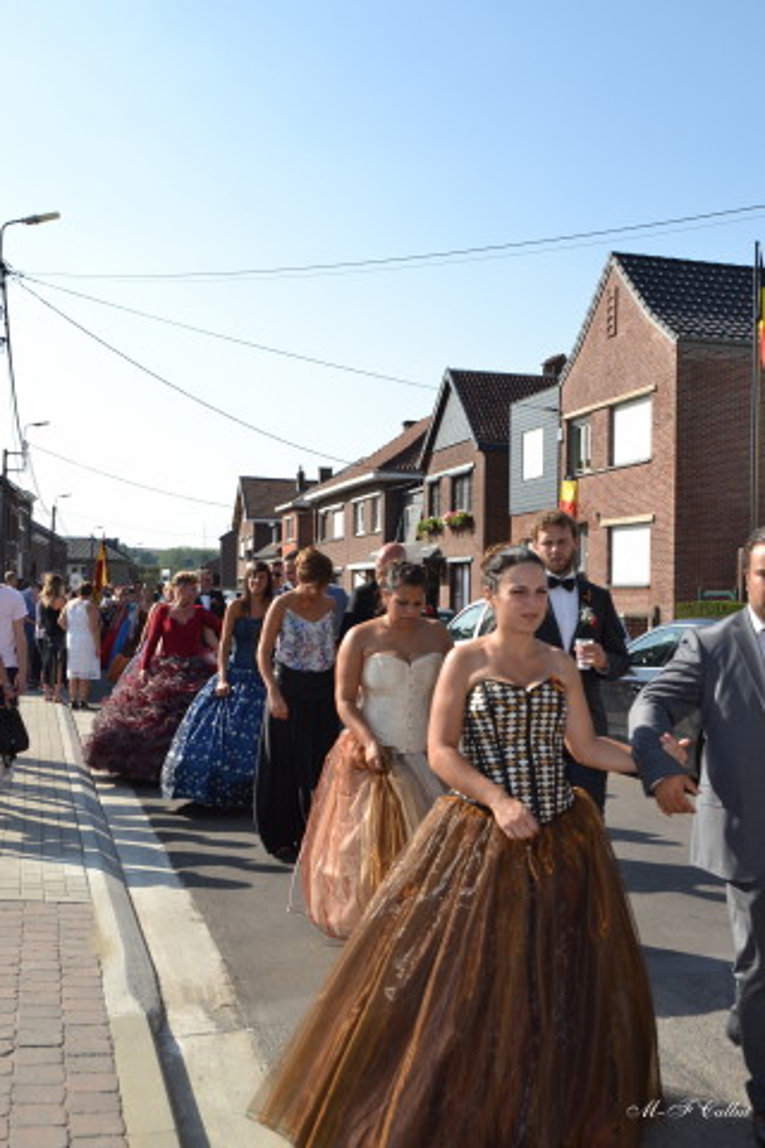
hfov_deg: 36.9
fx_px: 1147
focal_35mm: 36
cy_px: 574
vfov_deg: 53.1
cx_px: 382
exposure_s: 1/200
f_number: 8
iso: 100
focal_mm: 24
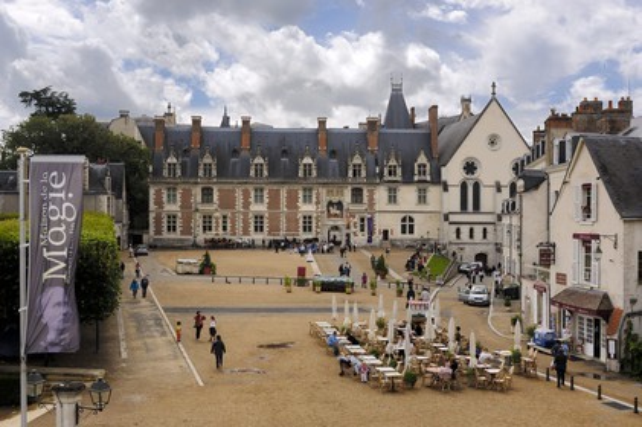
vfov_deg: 31.8
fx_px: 748
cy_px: 214
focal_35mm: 42
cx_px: 321
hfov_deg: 46.4
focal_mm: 28
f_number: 10
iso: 100
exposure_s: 1/160
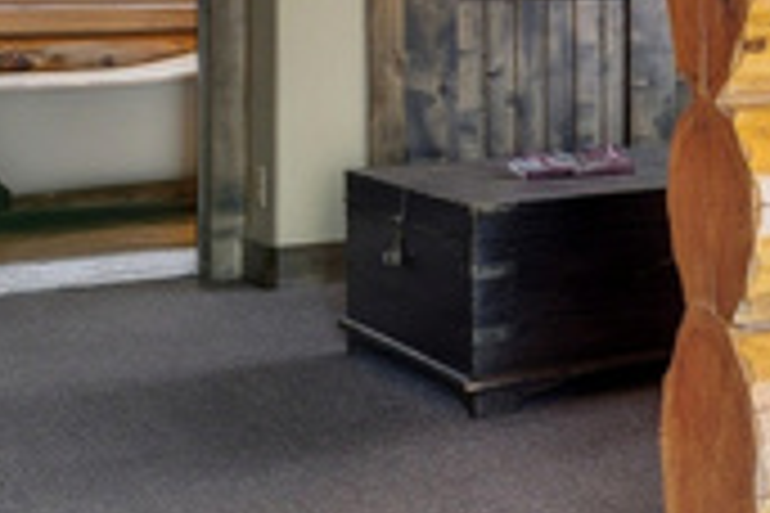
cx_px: 1819
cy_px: -36
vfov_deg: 15.9
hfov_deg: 15.1
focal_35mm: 84
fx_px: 1797
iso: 500
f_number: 6.3
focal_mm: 14
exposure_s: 1/4000
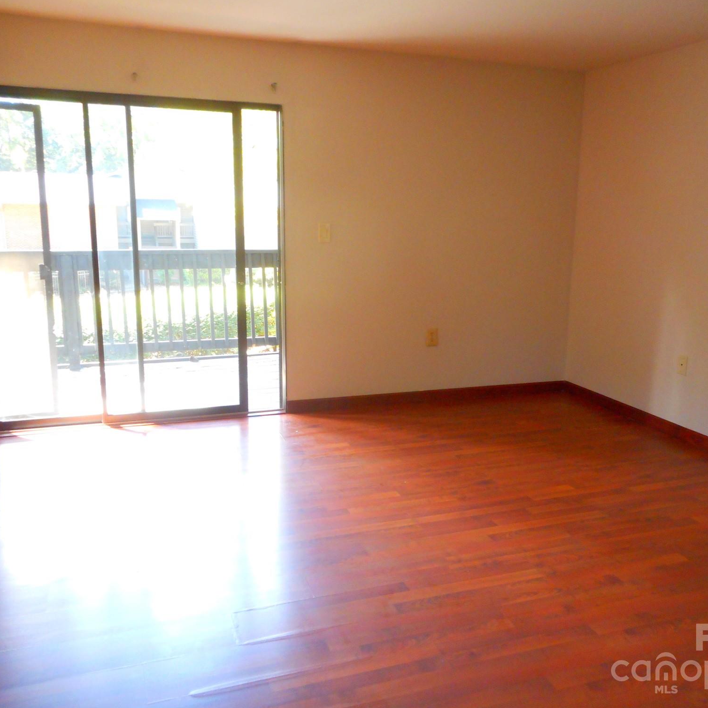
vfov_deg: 54.0
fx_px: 694
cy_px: 351
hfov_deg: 53.9
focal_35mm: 30
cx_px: 396
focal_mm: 4.5
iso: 360
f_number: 3.7
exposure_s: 1/30
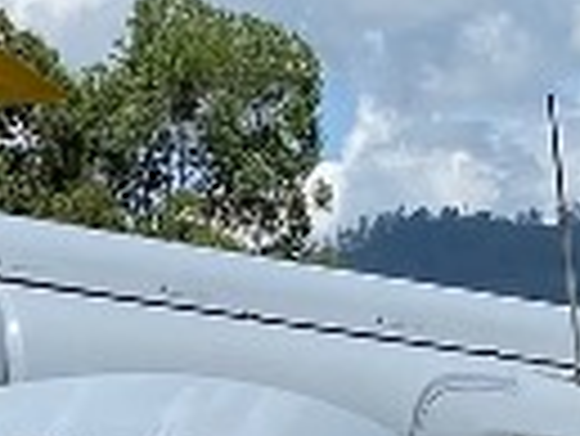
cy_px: 1178
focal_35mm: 206
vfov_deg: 6.7
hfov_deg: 9.4
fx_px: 3455
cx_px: -148
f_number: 1.8
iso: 32
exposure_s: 1/2890
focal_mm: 4.25
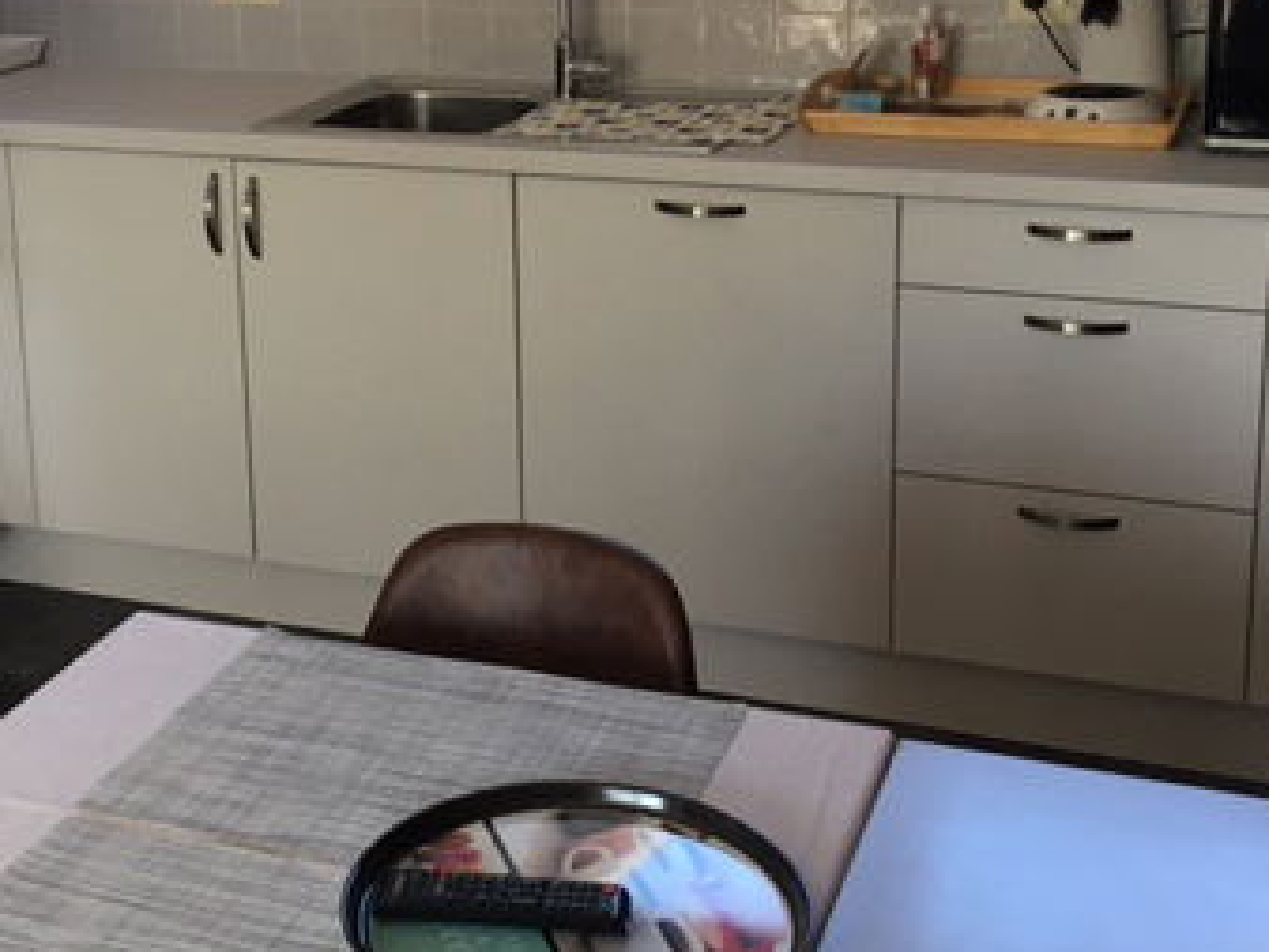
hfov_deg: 34.6
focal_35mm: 55
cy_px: 218
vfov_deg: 26.2
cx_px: 422
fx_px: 2017
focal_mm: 4.15
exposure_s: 1/33
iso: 25
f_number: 2.2
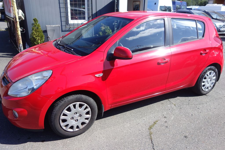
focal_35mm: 28
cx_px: 112
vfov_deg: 46.4
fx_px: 175
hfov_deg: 65.5
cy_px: 75
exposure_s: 1/2000
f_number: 2
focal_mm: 10.4
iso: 125
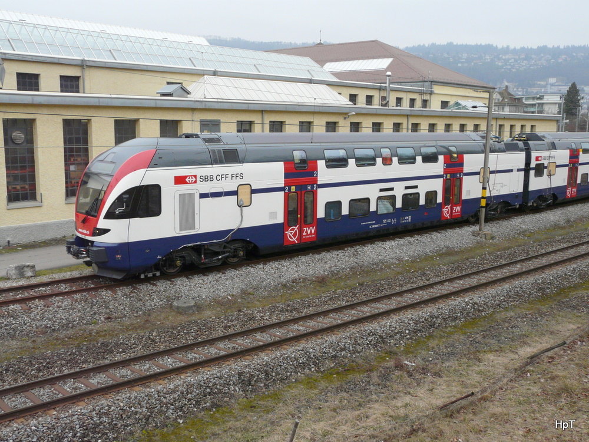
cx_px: 294
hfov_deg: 50.1
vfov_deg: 38.7
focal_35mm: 37
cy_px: 221
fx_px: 630
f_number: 2.8
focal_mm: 6
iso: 160
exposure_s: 1/160
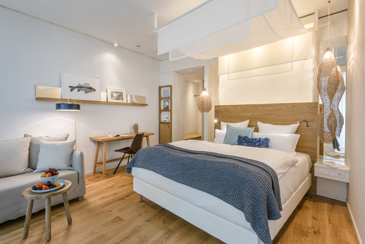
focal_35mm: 18
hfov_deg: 90.0
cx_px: 182
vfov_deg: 67.4
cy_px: 122
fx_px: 183
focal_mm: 18
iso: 160
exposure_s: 1/2
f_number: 13
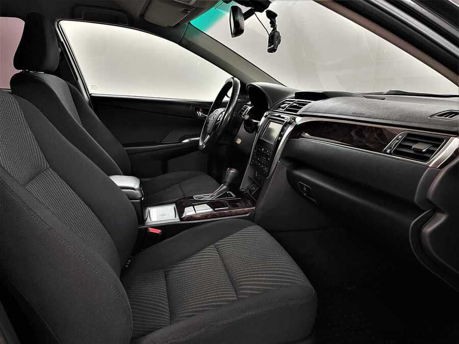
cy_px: 172
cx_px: 230
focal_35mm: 26
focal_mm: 4.2
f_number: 1.6
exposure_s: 1/50
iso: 64
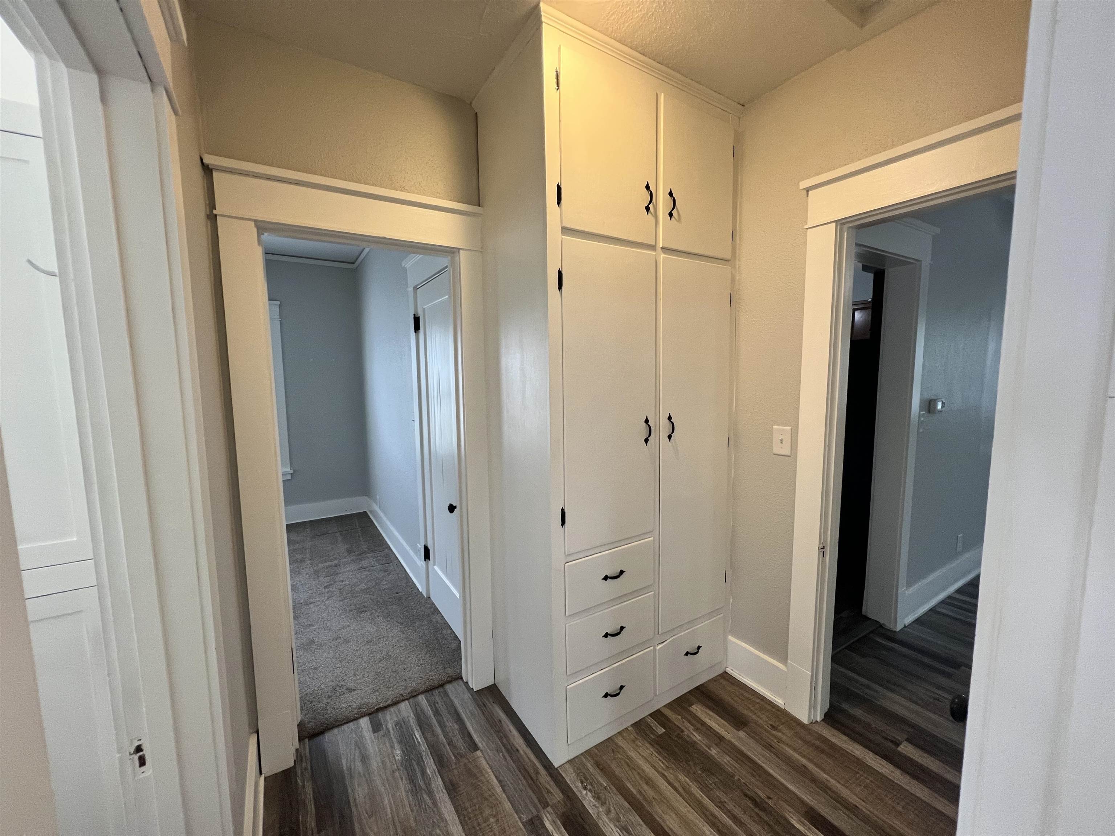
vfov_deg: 89.9
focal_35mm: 13
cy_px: 418
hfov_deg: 106.2
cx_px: 558
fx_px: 419
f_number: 1.8
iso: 200
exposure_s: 1/120
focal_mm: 1.57
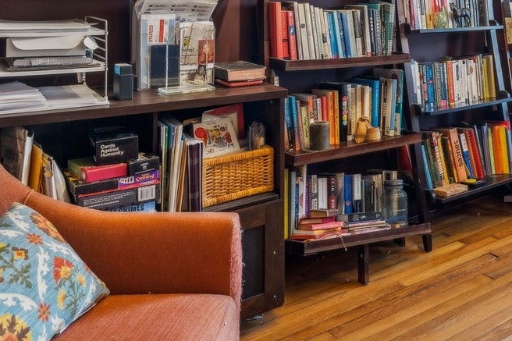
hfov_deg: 46.2
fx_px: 554
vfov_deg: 31.8
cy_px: 9
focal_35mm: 39
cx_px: 429
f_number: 8
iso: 320
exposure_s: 1/13
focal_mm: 16
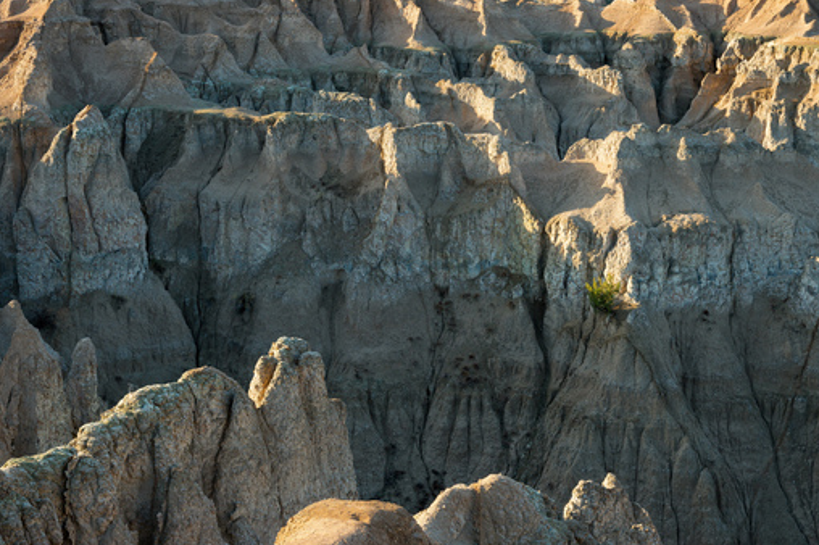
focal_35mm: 65
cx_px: 392
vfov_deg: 20.9
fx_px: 1478
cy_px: 272
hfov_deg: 31.0
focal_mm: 55
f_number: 6.3
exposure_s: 1/100
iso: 400
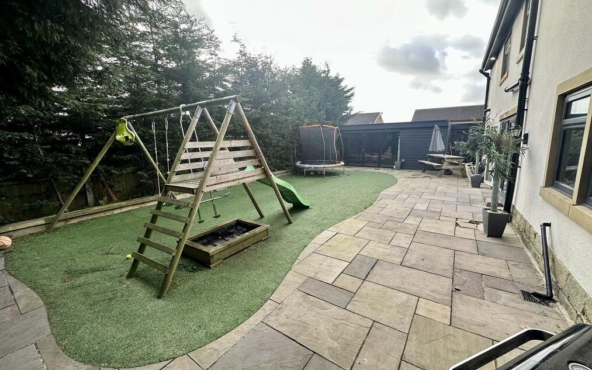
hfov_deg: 101.5
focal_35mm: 15
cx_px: 299
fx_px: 242
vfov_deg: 74.8
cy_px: 180
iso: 40
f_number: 2.2
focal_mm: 2.22
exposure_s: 1/109
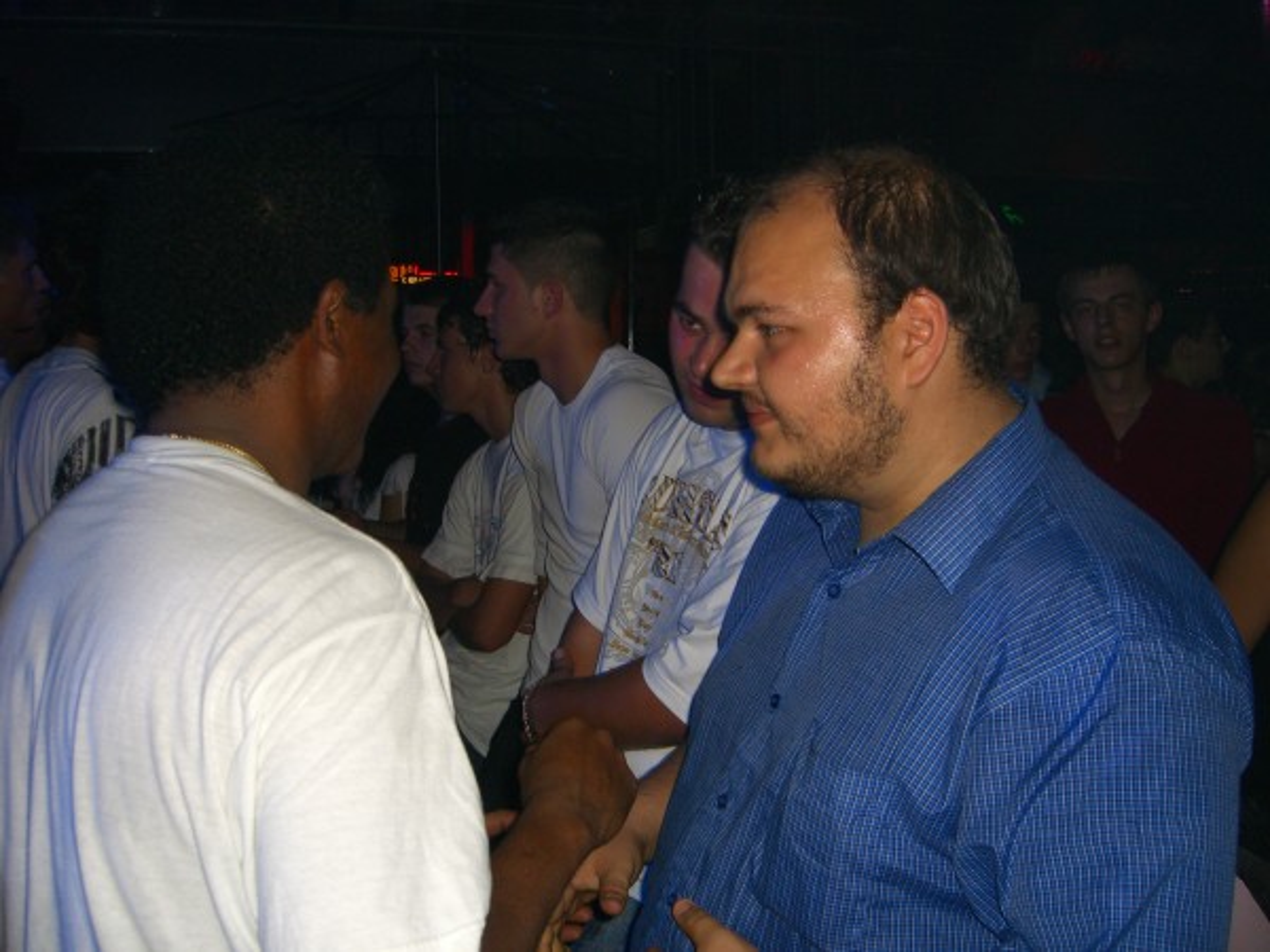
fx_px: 1394
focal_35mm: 38
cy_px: 476
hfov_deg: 49.0
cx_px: 635
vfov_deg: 37.7
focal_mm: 7.9
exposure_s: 1/60
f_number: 2.8
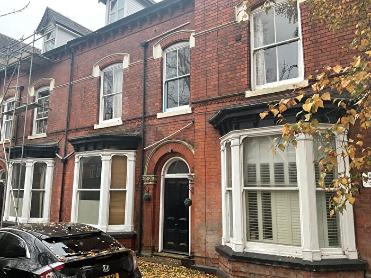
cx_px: 186
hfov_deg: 61.7
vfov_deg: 48.2
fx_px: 311
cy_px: 139
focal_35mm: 29
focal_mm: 3
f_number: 1.8
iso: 50
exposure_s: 1/120
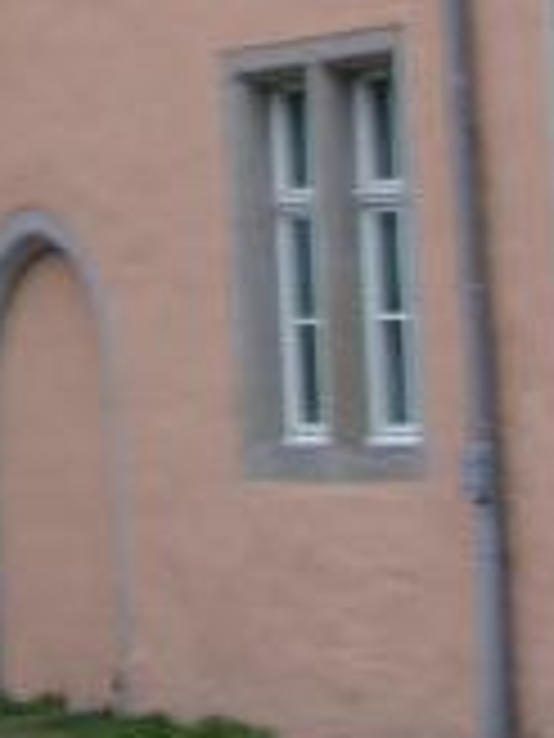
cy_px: -724
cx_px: -640
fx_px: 3948
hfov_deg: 7.6
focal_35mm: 185
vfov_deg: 9.9
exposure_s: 1/10.2
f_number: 5.6
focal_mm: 8.02
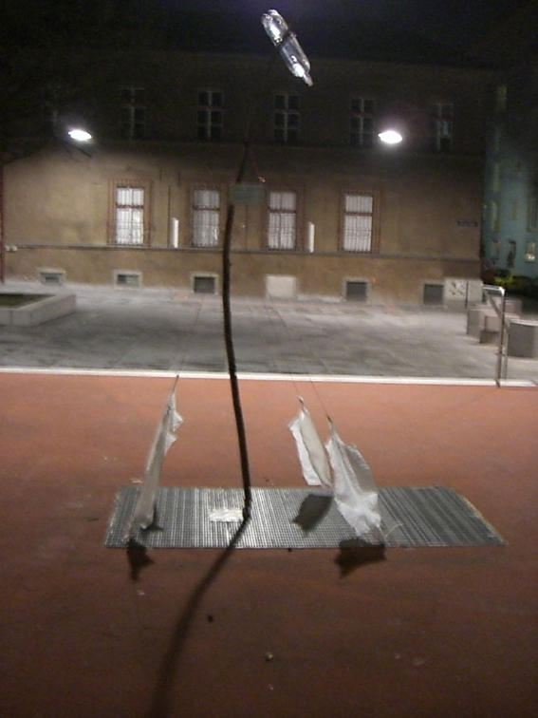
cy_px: 359
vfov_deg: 49.0
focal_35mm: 38
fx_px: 787
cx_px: 269
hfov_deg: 37.7
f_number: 2.7
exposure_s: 1/8
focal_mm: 6.2
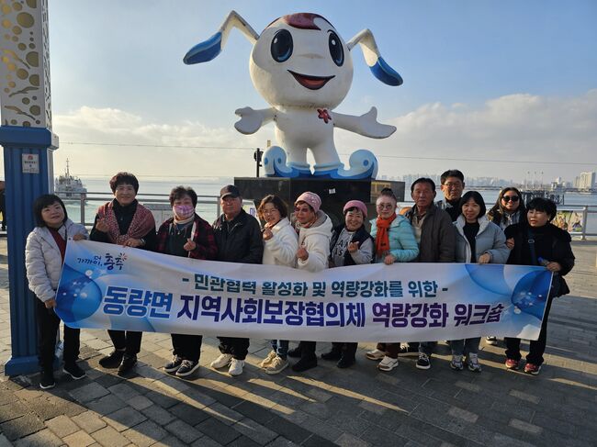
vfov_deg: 58.8
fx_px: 397
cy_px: 224
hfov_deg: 73.9
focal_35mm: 23
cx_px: 298
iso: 10
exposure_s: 1/588
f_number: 1.7
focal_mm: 6.3
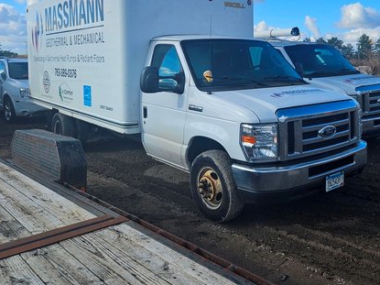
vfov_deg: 39.5
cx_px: 233
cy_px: 70
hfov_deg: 52.2
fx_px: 384
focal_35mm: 35
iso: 25
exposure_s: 1/2038
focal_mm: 5.4
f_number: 1.8
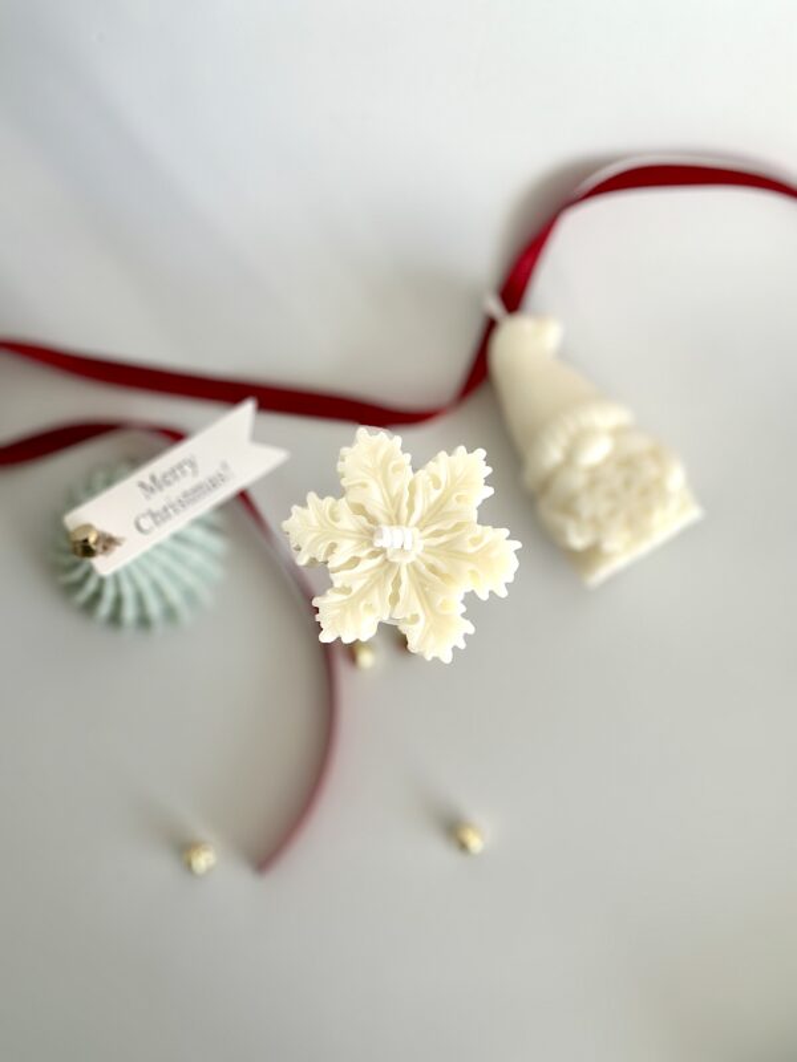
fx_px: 1474
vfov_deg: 39.7
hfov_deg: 30.3
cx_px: 398
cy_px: 531
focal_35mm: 48
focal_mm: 6.86
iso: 80
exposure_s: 1/199
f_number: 1.78
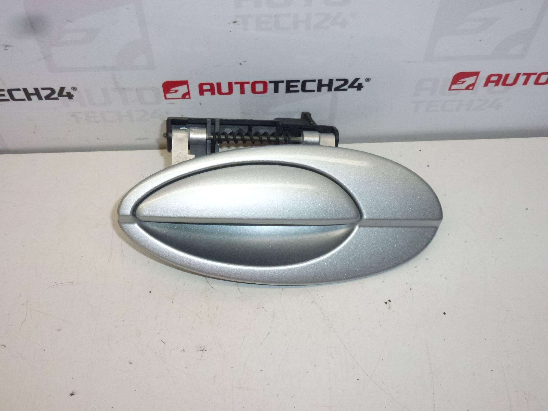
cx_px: 274
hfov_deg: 51.4
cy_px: 206
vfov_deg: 39.7
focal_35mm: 36
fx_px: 570
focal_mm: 6.4
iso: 400
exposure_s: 1/400
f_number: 3.7
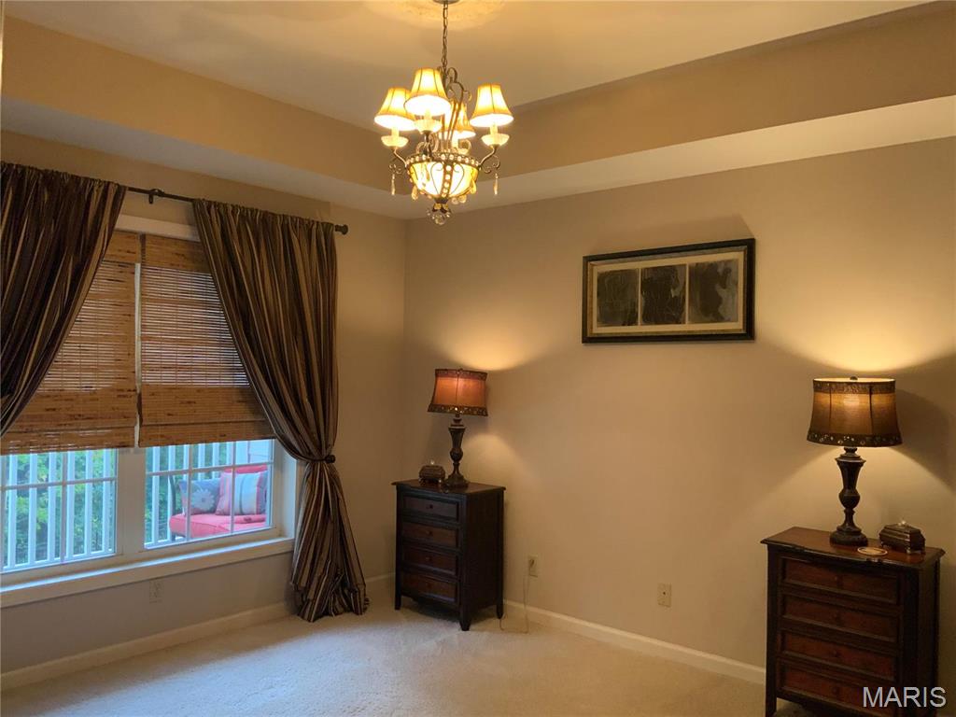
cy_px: 358
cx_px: 478
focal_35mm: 29
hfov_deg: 61.7
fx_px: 801
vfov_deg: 48.2
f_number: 1.8
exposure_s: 1/60
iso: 200
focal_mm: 3
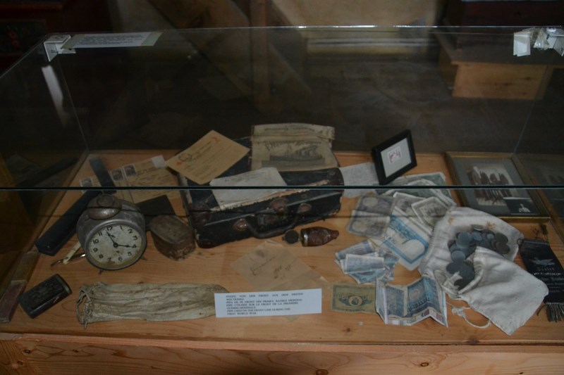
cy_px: 188
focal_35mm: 27
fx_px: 423
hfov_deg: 67.4
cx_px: 282
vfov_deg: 47.9
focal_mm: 18
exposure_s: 1/60
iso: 2200
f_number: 3.5
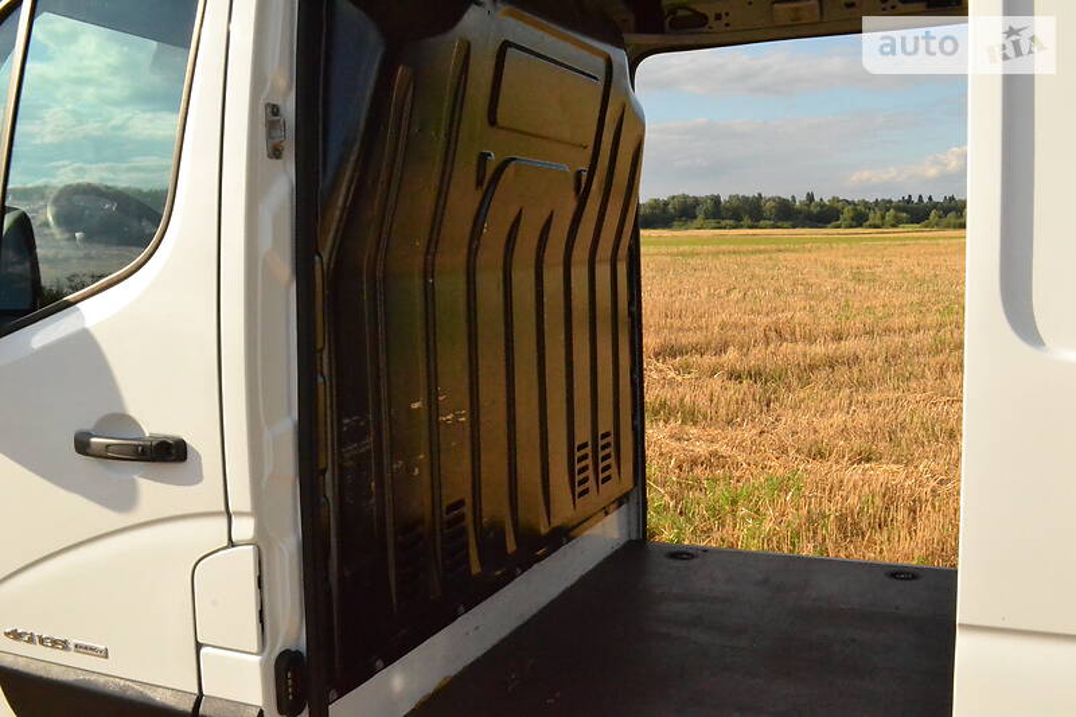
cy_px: 358
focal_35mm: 33
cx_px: 538
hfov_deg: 57.2
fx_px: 986
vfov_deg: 40.0
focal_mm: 22
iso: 6400
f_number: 18
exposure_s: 1/1250
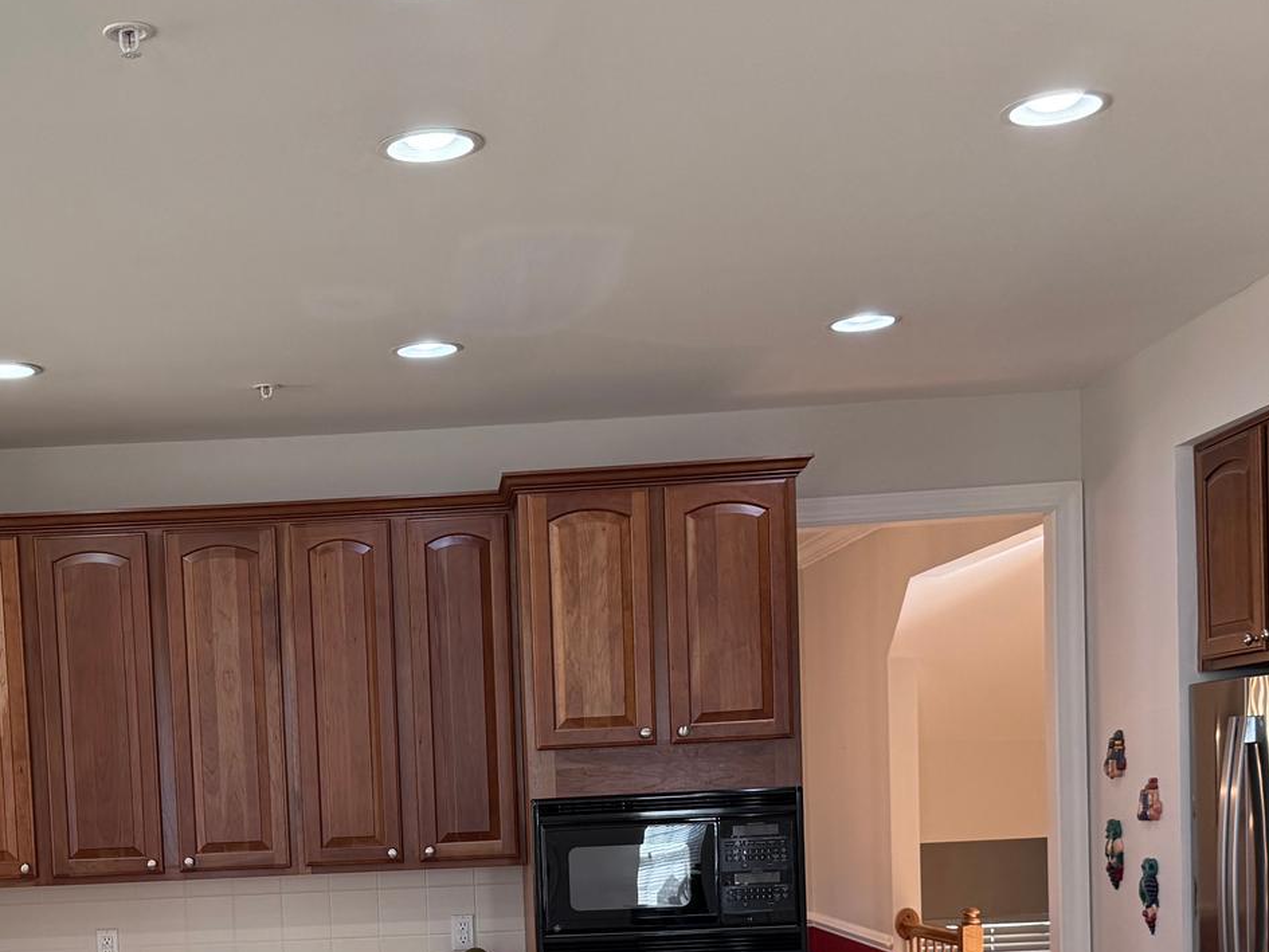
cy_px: 906
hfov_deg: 36.2
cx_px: 355
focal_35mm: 52
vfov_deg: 26.8
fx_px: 1907
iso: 200
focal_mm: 6.76
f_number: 1.78
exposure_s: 1/166
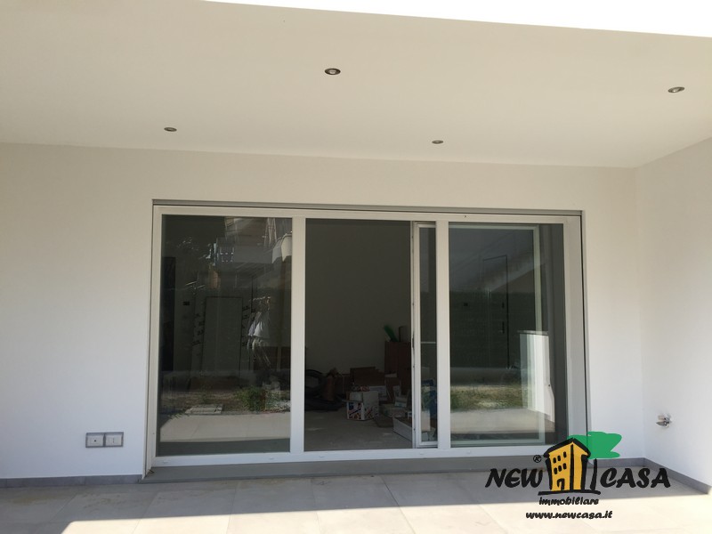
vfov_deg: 48.2
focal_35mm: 29
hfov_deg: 61.7
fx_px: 596
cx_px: 356
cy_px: 267
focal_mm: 4.15
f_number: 2.2
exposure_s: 1/732
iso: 32
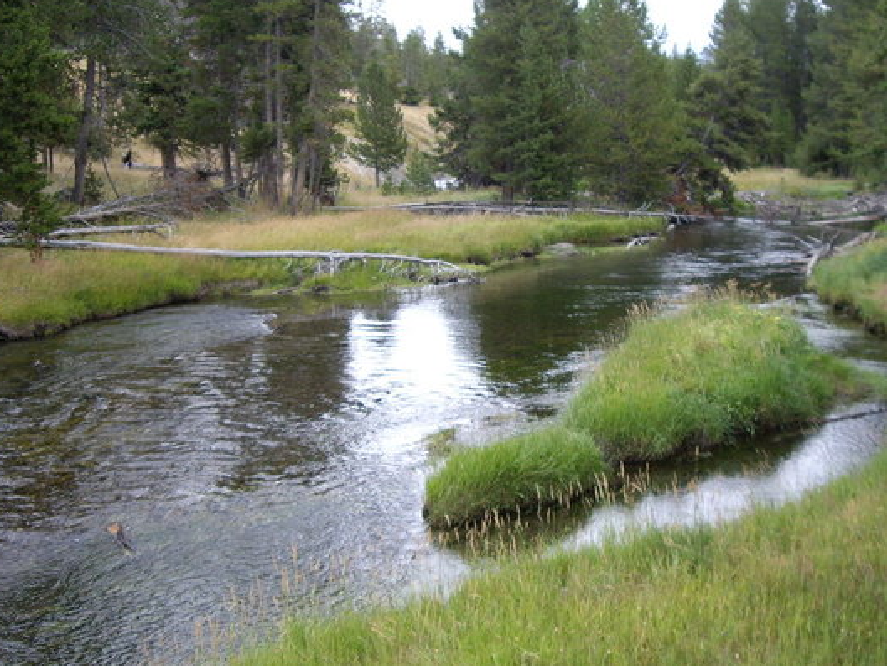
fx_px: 1179
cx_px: 513
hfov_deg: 41.1
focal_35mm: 46
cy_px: 327
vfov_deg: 31.5
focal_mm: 6.2
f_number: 2.7
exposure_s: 1/200
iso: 100
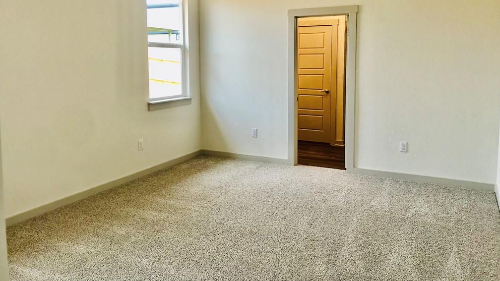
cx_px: 250
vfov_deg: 37.5
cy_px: 102
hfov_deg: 62.6
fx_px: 411
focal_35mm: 31
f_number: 1.8
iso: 25
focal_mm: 3.99
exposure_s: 1/60
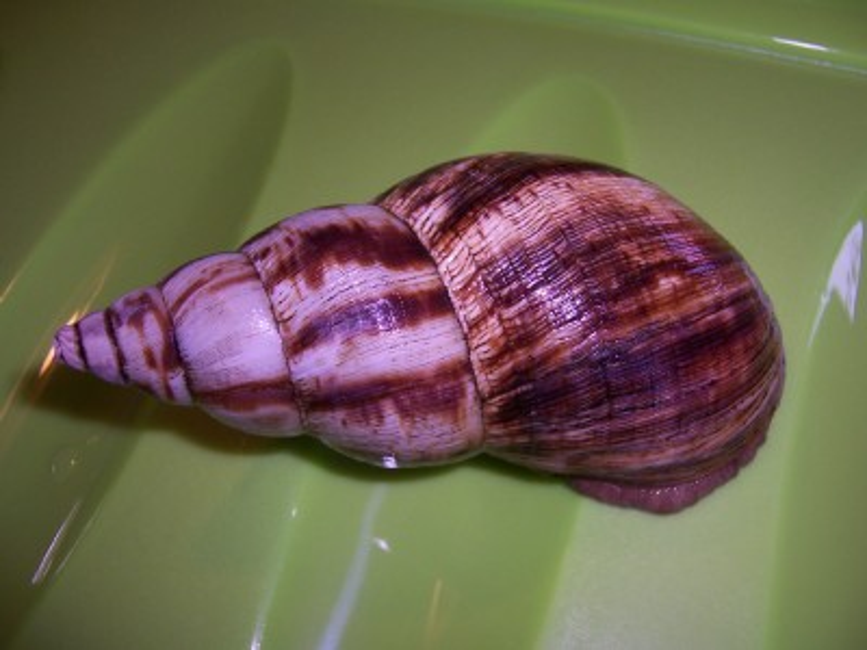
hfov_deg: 55.4
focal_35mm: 33
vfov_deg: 42.9
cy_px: 325
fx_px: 827
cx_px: 434
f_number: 2.8
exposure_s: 1/60
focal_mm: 5.5
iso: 80
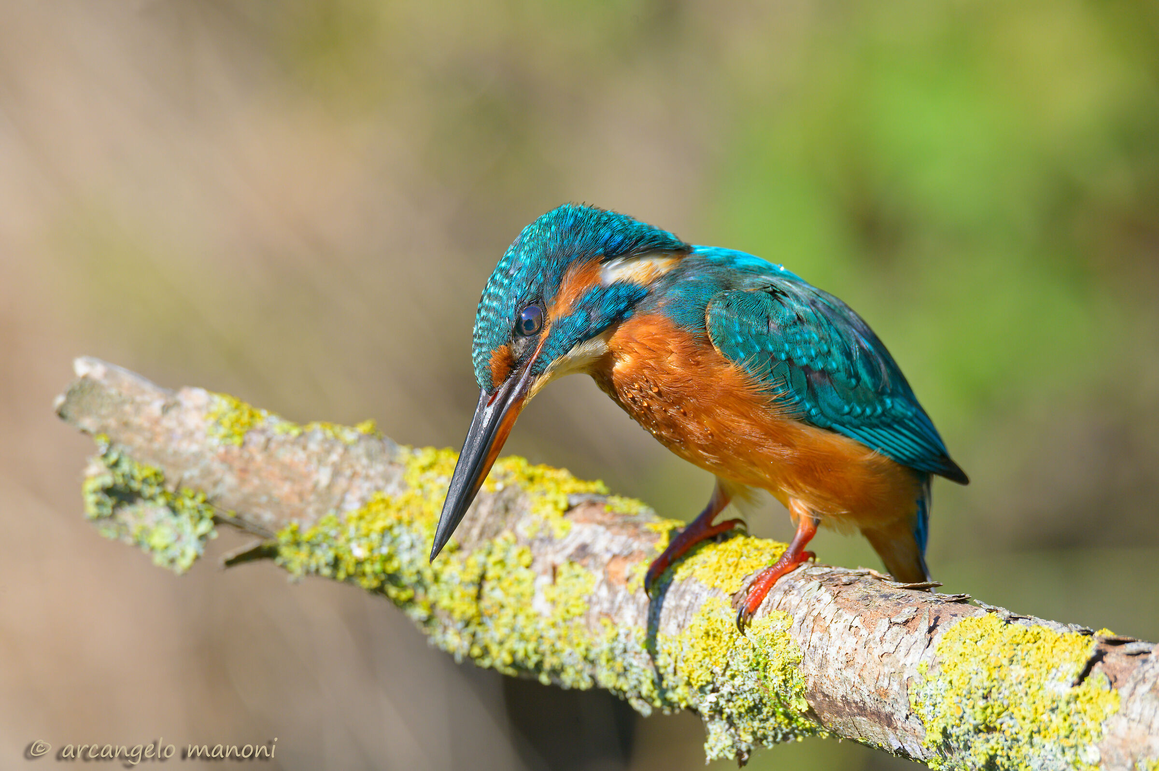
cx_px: 580
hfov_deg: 3.4
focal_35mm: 600
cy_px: 386
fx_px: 19304
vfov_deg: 2.3
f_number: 9
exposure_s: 1/800
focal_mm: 600
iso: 900
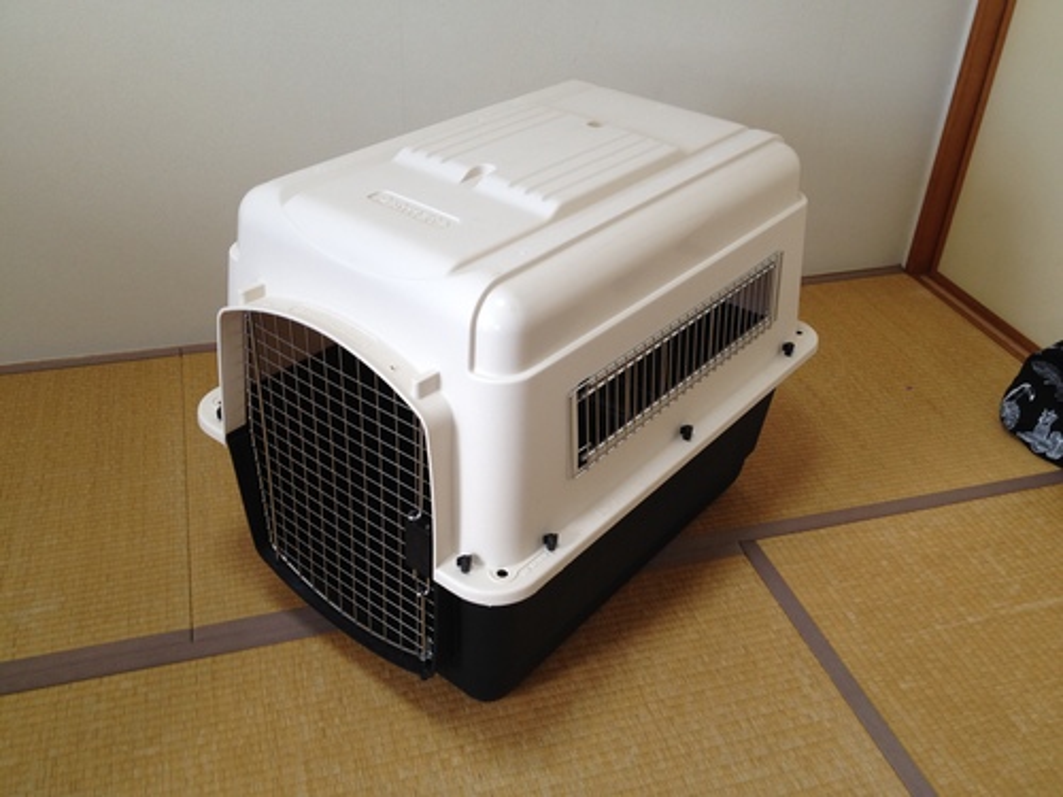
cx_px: 532
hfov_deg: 52.6
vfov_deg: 40.7
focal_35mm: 35
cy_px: 398
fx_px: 1075
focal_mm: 4.28
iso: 64
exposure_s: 1/40
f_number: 2.4
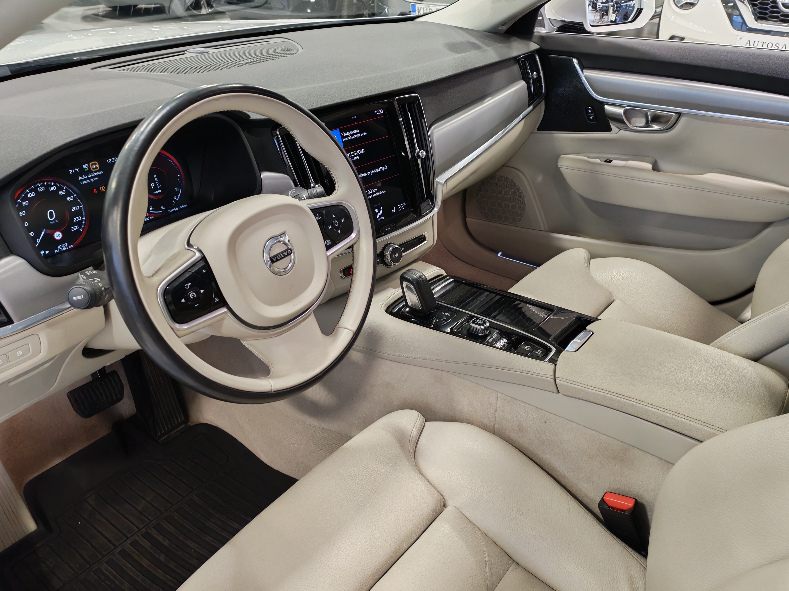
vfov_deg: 46.8
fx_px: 684
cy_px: 296
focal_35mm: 30
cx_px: 394
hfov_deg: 60.0
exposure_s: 1/100
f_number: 1.9
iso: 1669
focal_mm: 6.12
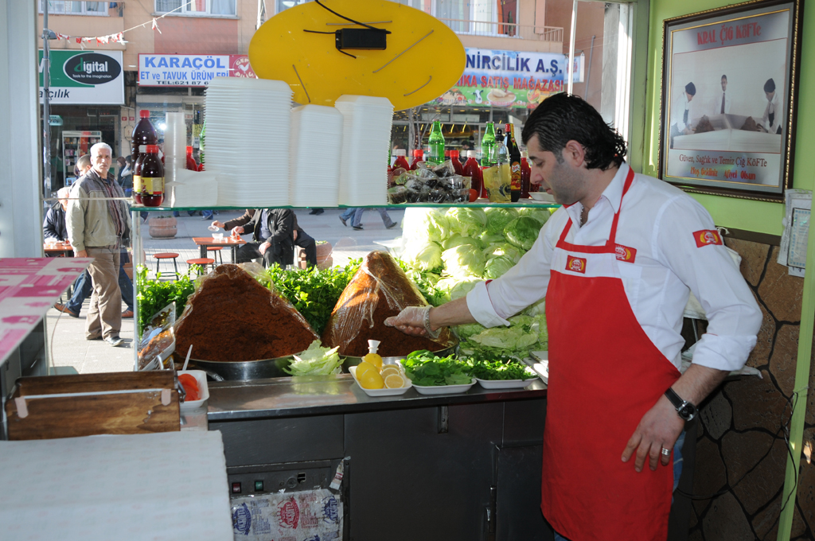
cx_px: 408
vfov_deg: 36.8
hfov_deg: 53.2
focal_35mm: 36
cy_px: 270
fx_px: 814
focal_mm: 24
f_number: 3.5
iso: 200
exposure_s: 1/250
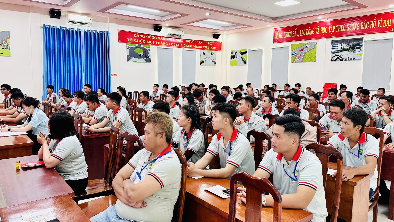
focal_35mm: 27
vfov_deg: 42.9
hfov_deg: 69.8
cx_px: 192
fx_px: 282
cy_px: 103
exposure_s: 1/100
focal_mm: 6.86
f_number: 1.78
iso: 200
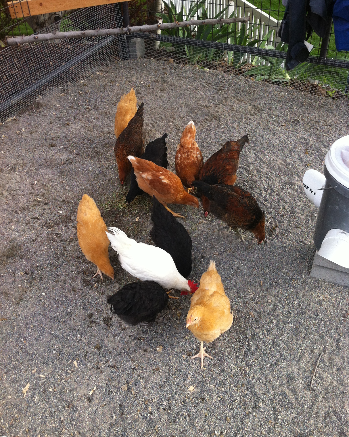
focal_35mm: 37
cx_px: 175
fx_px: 478
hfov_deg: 40.1
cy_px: 223
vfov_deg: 49.1
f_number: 2.8
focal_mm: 3.85
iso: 80
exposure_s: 1/144
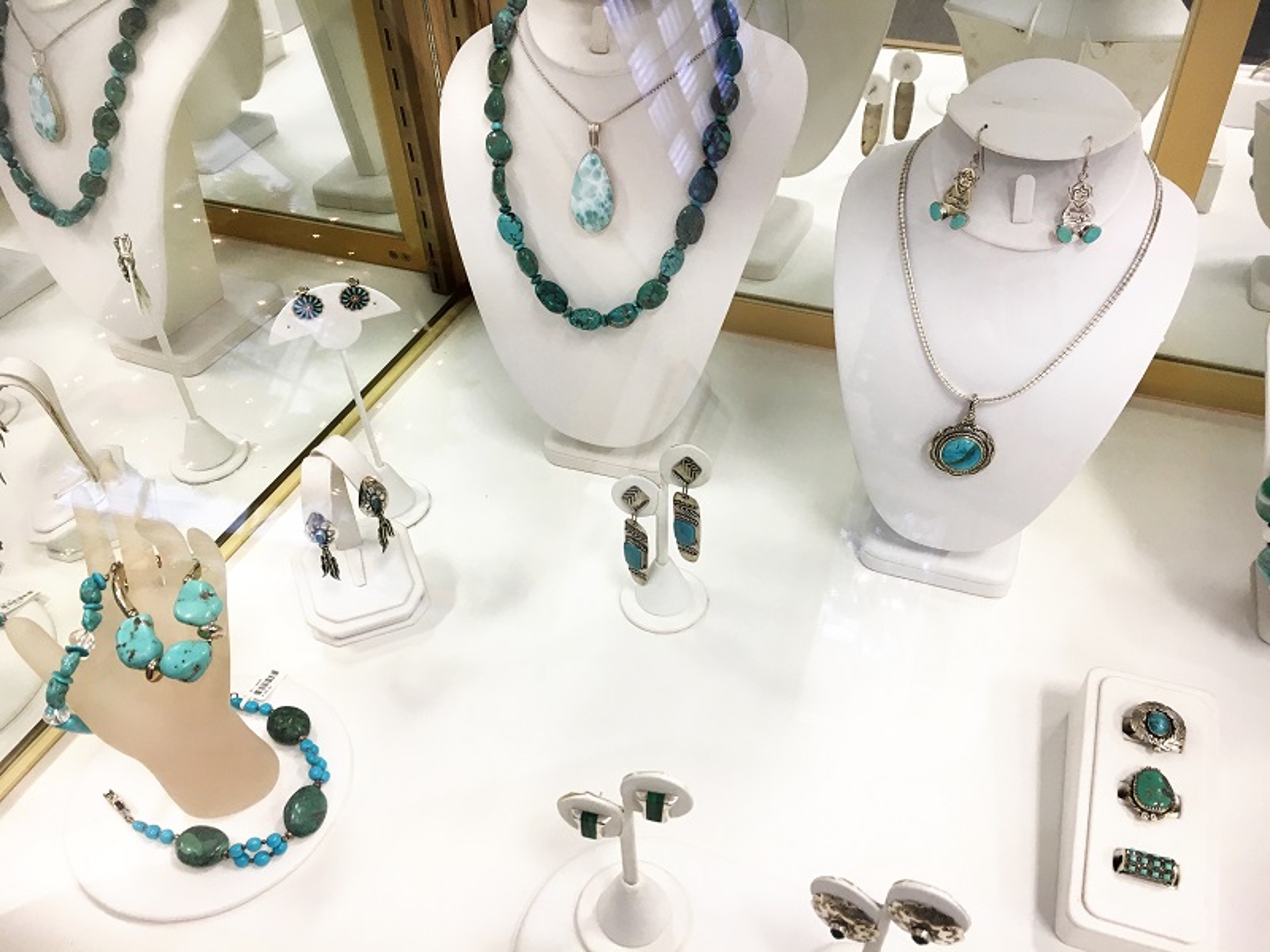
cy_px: 476
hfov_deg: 61.7
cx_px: 635
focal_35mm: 29
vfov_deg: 48.2
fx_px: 1064
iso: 32
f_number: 2.2
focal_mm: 4.15
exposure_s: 1/30
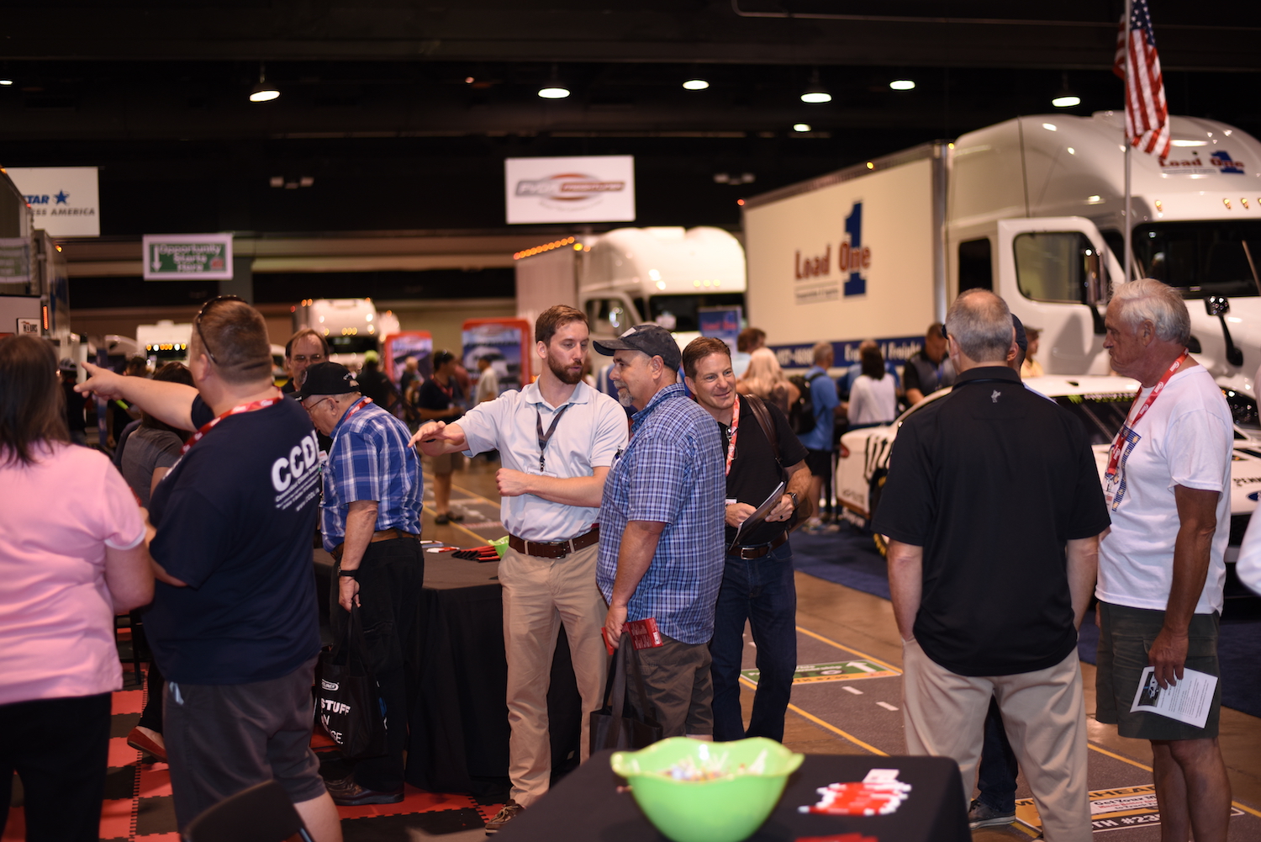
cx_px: 630
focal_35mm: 50
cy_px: 421
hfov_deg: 39.6
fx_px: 1752
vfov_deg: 27.0
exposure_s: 1/250
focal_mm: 50
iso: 320
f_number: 1.8
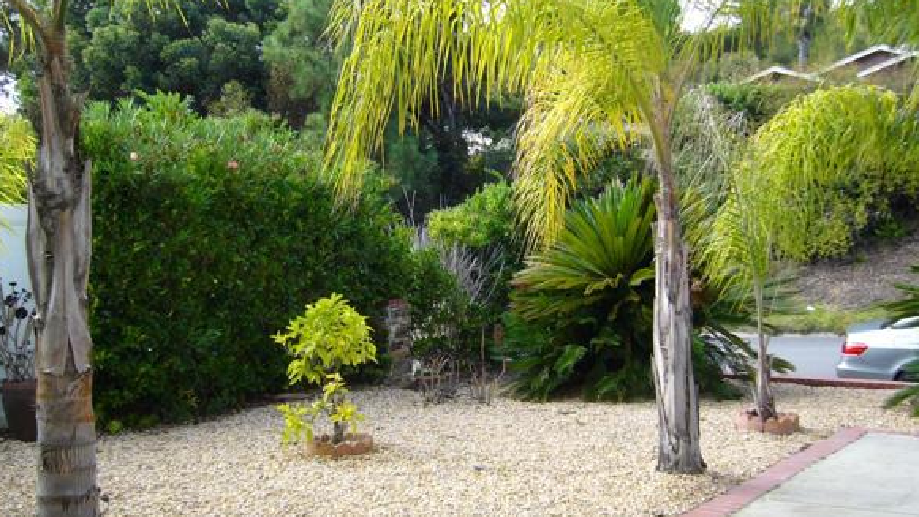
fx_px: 1024
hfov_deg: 48.3
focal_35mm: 42
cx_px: 440
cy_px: 262
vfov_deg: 28.4
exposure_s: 1/250
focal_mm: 5.8
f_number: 2.8
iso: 100
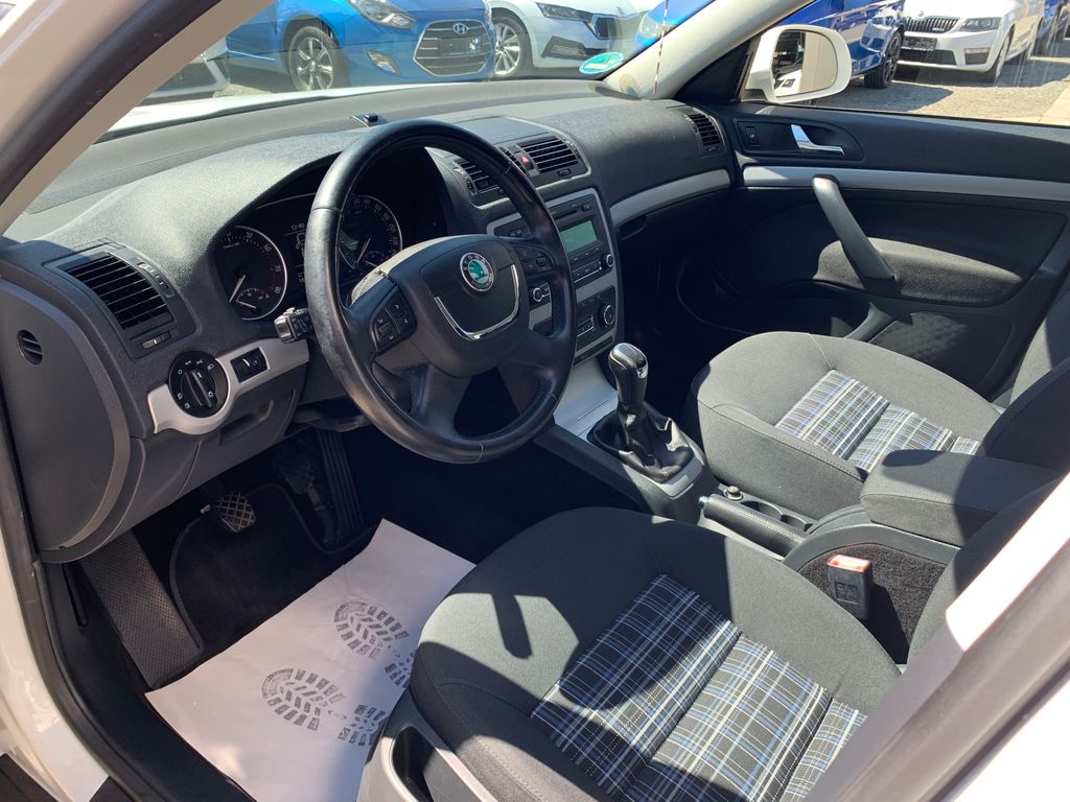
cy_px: 401
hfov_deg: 67.3
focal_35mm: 26
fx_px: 804
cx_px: 535
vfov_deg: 53.1
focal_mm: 4.25
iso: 25
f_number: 1.8
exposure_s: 1/179
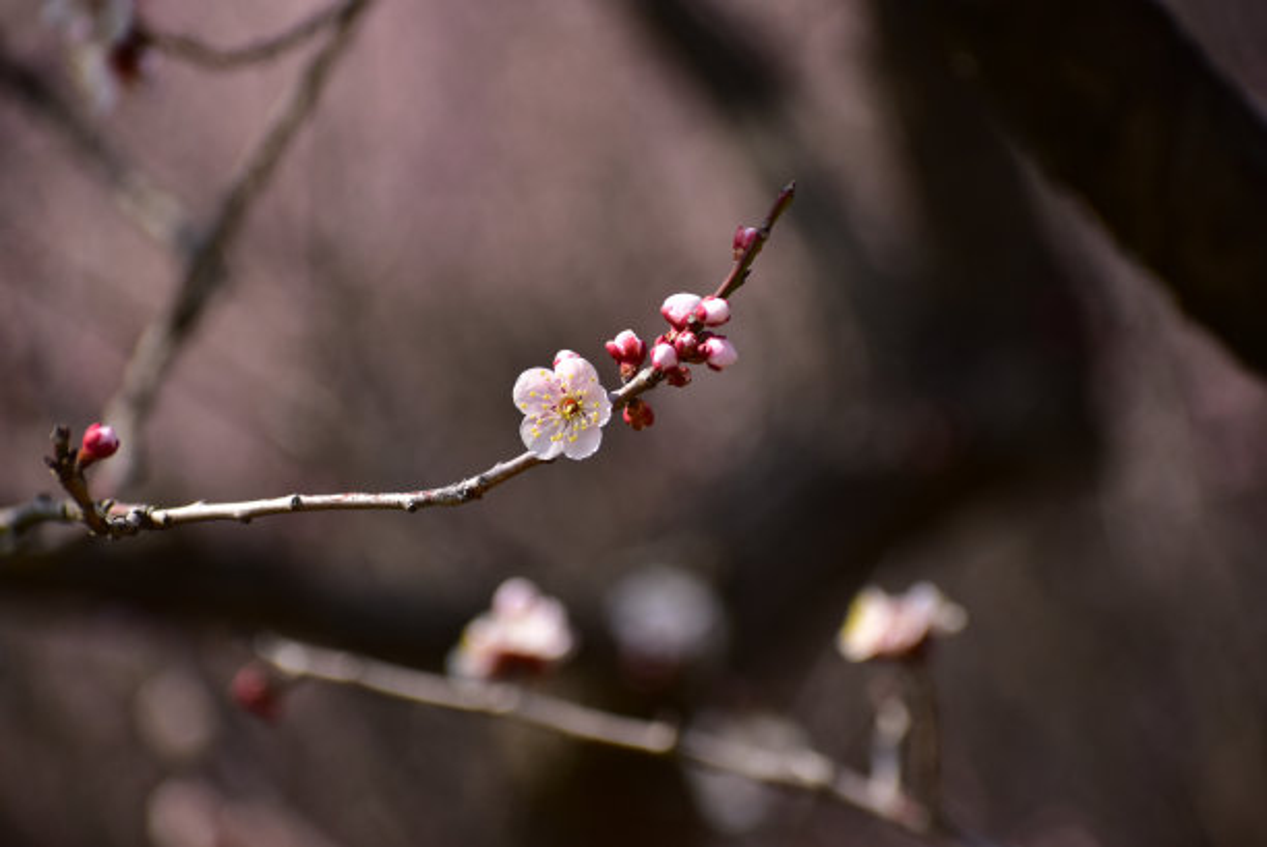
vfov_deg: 6.3
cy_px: 424
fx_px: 7660
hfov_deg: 9.5
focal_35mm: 218
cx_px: 634
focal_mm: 145
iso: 400
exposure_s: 1/2000
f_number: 4.8
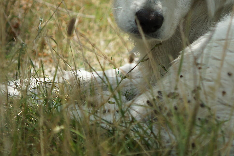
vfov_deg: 10.5
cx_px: 135
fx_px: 840
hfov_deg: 15.9
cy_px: -6
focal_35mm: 129
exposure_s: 1/2000
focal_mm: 35
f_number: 2.8
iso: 100
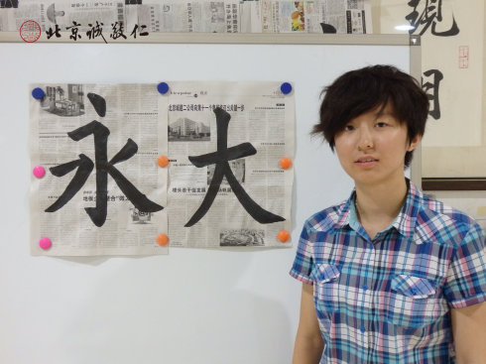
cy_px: 182
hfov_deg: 50.2
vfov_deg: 38.6
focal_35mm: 37
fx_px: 519
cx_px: 243
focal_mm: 6.6
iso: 800
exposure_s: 1/20
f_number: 3.6
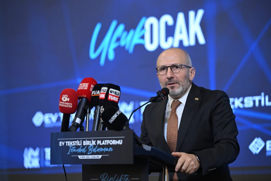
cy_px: 90
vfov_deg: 11.0
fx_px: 941
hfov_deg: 16.4
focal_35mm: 125
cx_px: 136
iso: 1000
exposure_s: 1/100
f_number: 2.8
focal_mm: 125
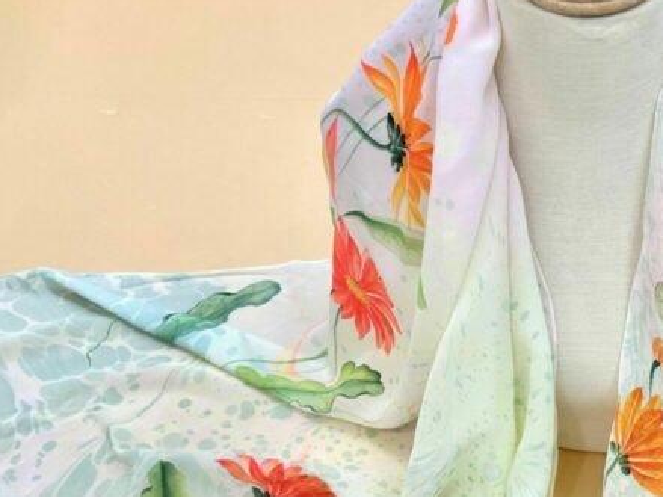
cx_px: 591
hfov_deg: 32.7
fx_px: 1072
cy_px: 477
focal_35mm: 56
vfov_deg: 25.0
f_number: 1.78
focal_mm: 6.86
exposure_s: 1/100
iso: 64
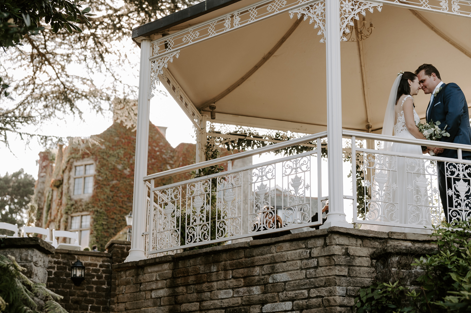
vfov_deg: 19.7
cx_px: 248
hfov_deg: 29.3
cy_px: 124
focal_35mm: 69
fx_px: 902
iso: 400
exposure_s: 1/1000
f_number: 2.5
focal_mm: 50
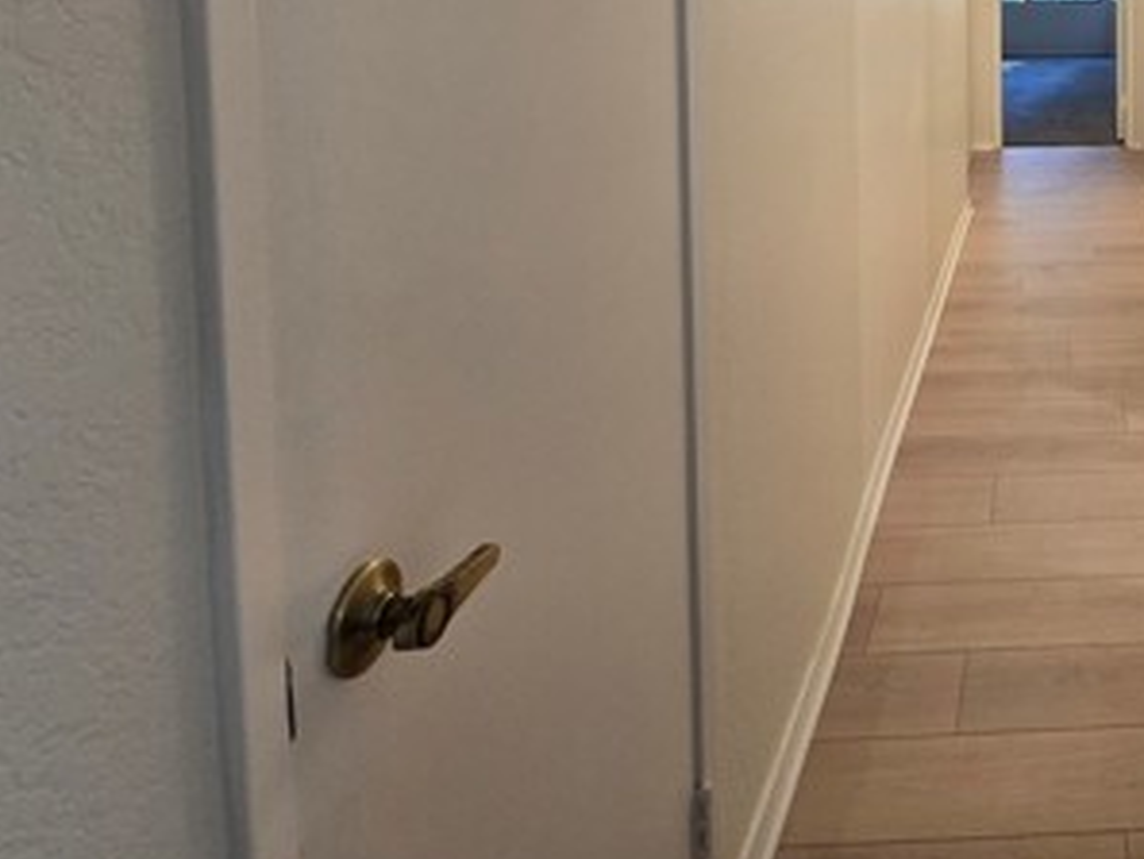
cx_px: 1105
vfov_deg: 42.5
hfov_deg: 52.4
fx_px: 926
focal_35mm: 28
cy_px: -12
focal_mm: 2.2
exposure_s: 1/60
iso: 200
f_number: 2.2
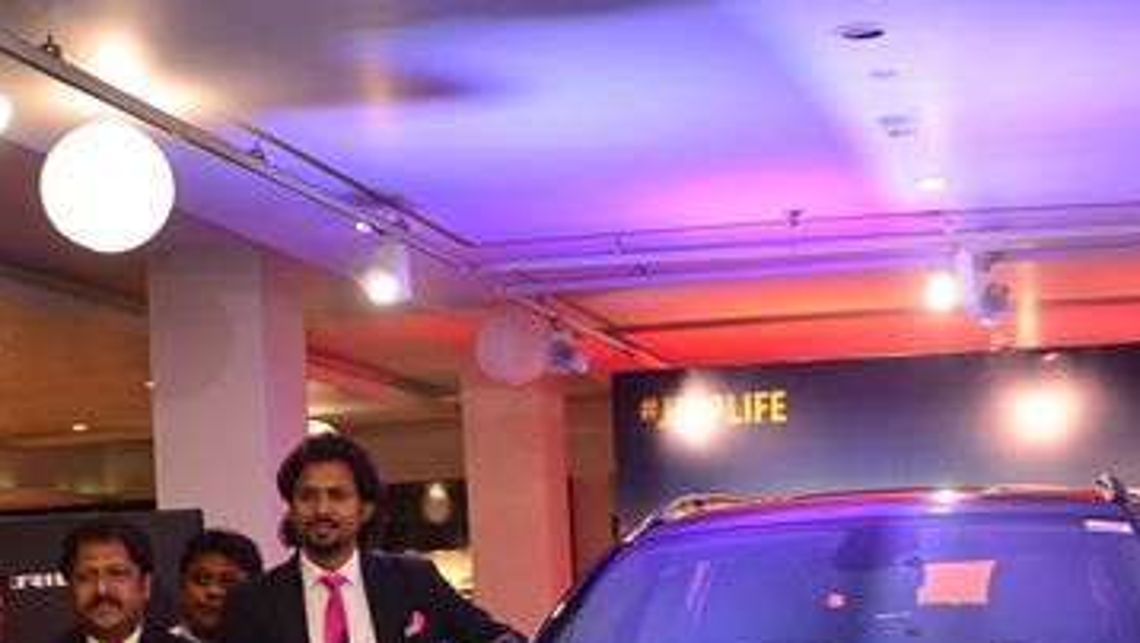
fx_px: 1906
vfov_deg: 18.4
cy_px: 716
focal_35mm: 63
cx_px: 863
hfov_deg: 32.6
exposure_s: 1/125
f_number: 3.5
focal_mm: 18
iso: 640
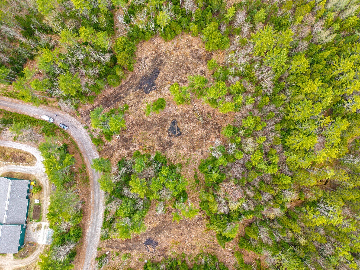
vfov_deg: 56.8
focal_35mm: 24
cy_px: 135
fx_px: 250
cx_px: 180
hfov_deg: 71.6
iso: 100
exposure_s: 1/640
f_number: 1.8
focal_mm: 8.67
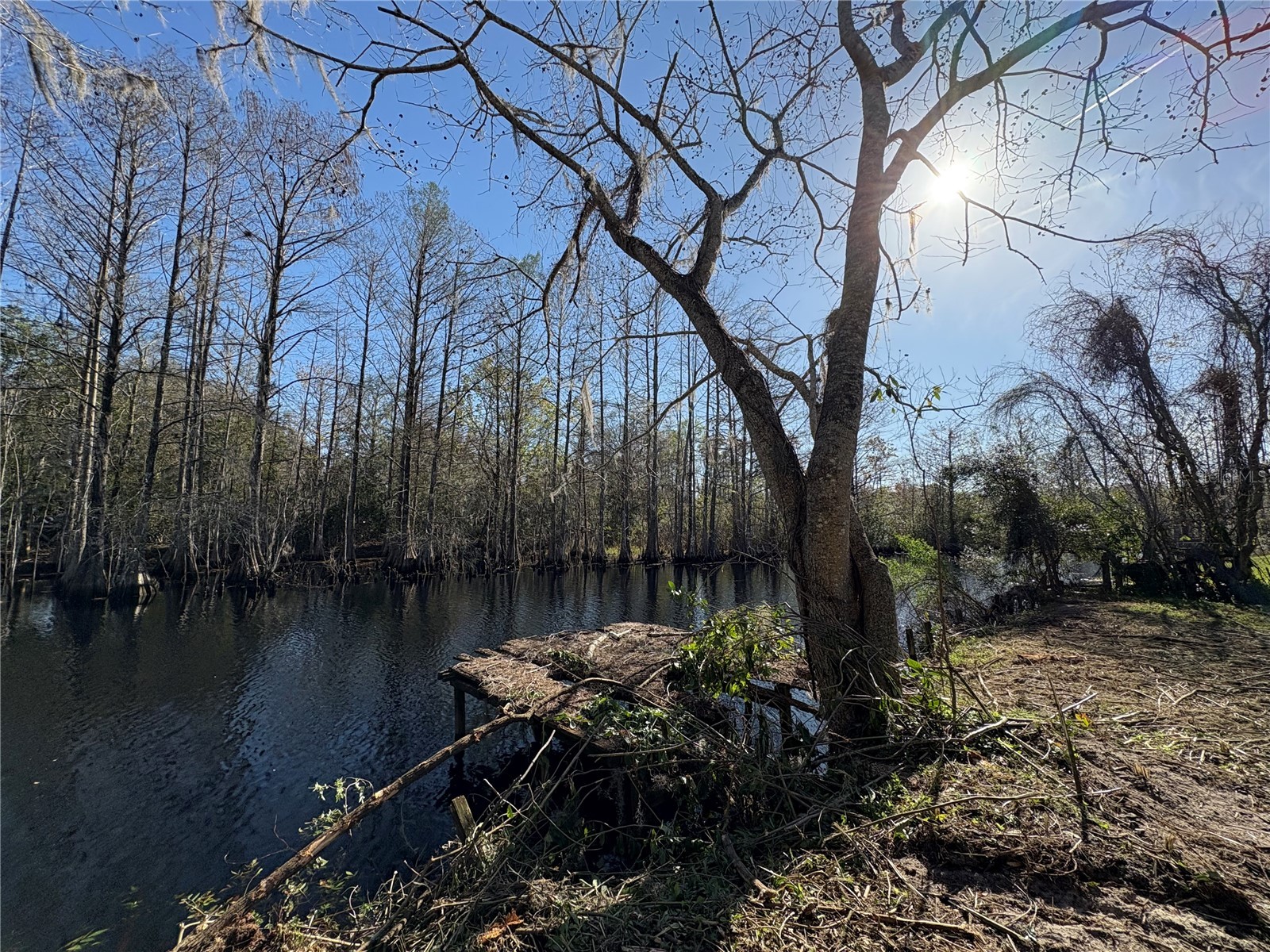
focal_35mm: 14
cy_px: 476
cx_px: 635
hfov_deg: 102.1
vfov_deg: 85.7
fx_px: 514
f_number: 2.2
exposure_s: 1/1672
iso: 64
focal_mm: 2.22
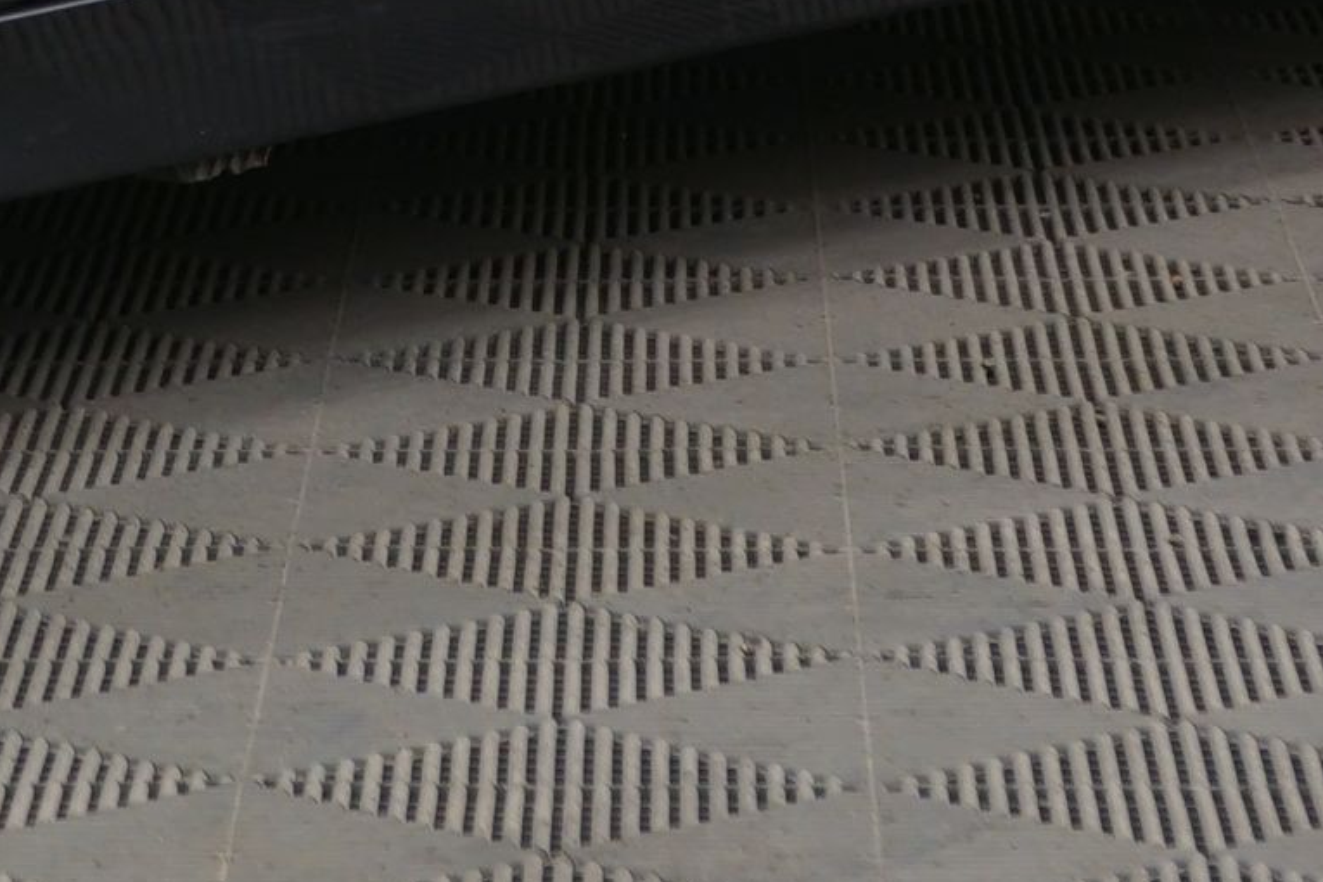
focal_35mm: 247
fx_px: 9077
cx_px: -476
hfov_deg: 8.2
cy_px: -1128
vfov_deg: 5.4
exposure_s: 1/8
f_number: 4.5
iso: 400
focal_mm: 48
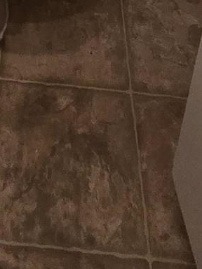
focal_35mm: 78
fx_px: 607
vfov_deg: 14.1
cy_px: -414
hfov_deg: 18.6
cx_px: 29
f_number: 2.2
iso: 200
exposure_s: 1/60
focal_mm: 2.2
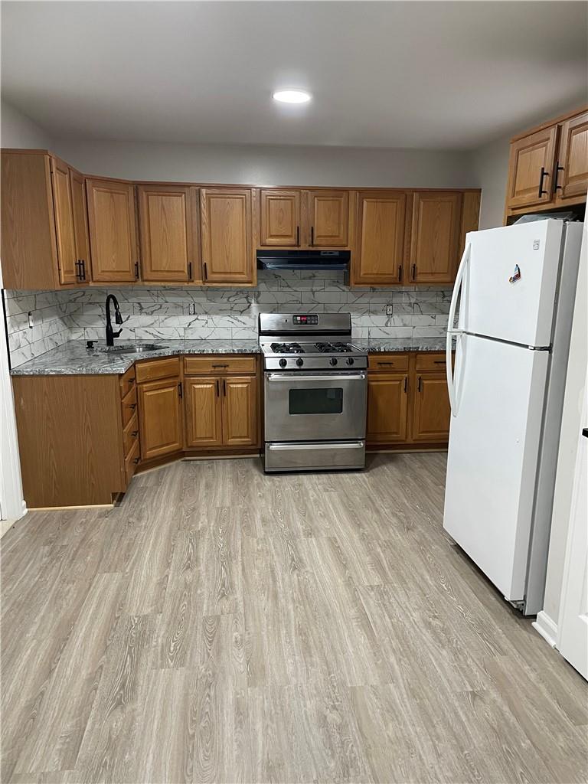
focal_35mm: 26
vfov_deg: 67.3
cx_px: 294
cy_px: 392
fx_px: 589
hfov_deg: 53.1
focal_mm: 4.2
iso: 200
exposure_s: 1/60
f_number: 1.6
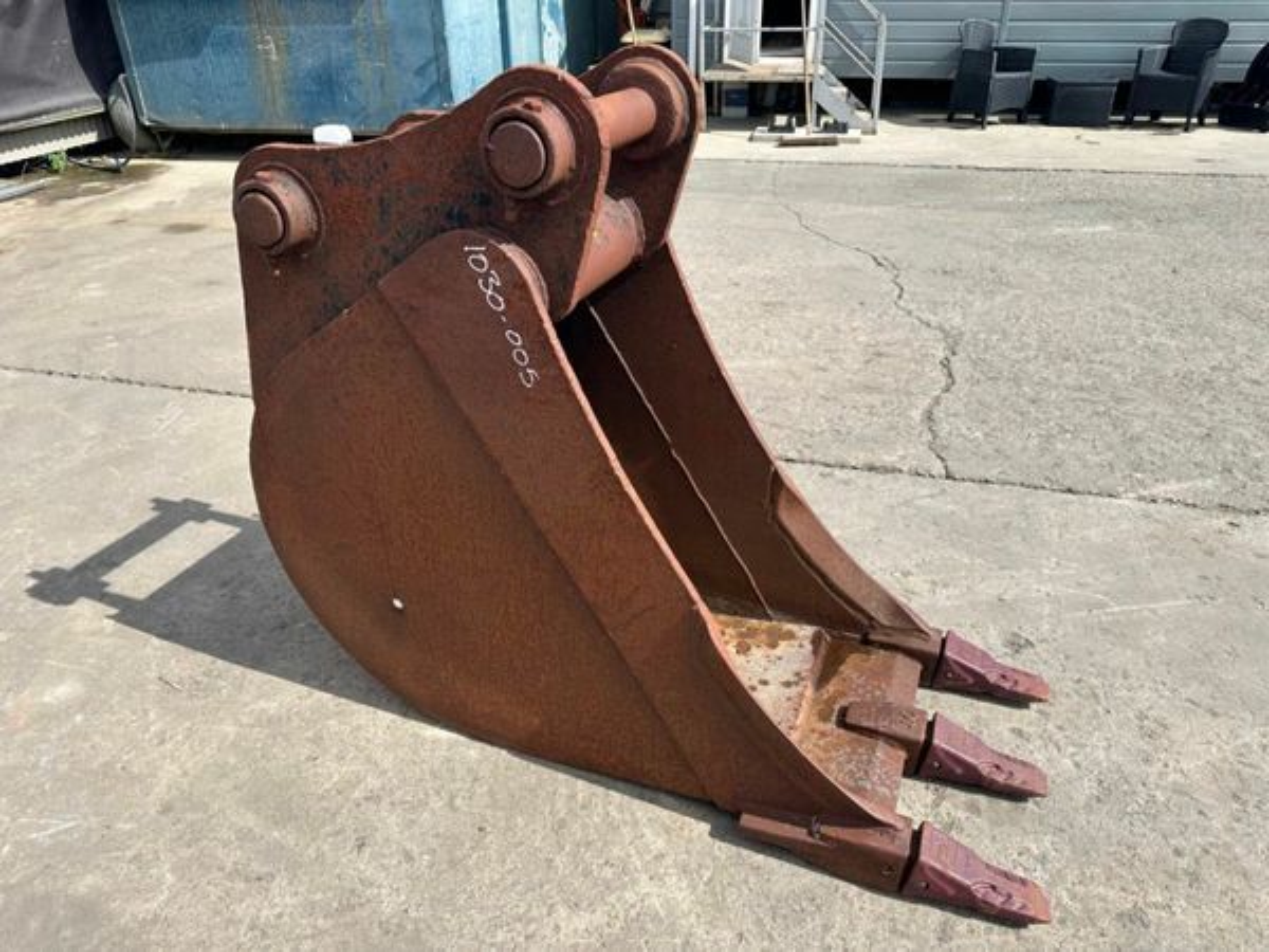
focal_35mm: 24
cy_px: 476
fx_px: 880
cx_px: 634
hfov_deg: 71.6
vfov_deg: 56.8
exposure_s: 1/3597
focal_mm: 6.86
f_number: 1.78
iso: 80
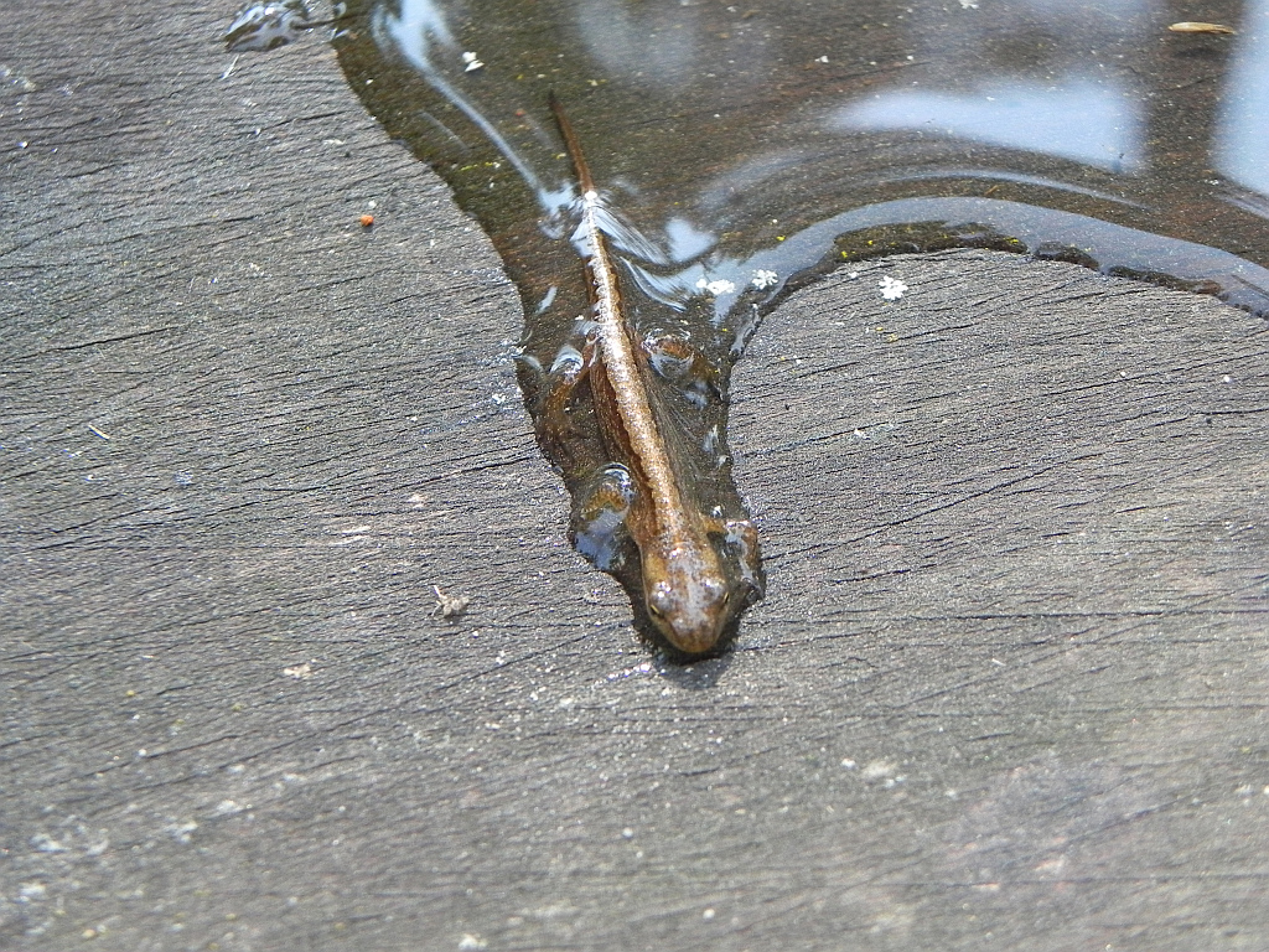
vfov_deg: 19.6
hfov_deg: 26.0
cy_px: 476
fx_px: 2749
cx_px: 634
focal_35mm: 75
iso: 217
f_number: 4
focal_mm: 13.4
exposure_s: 1/125
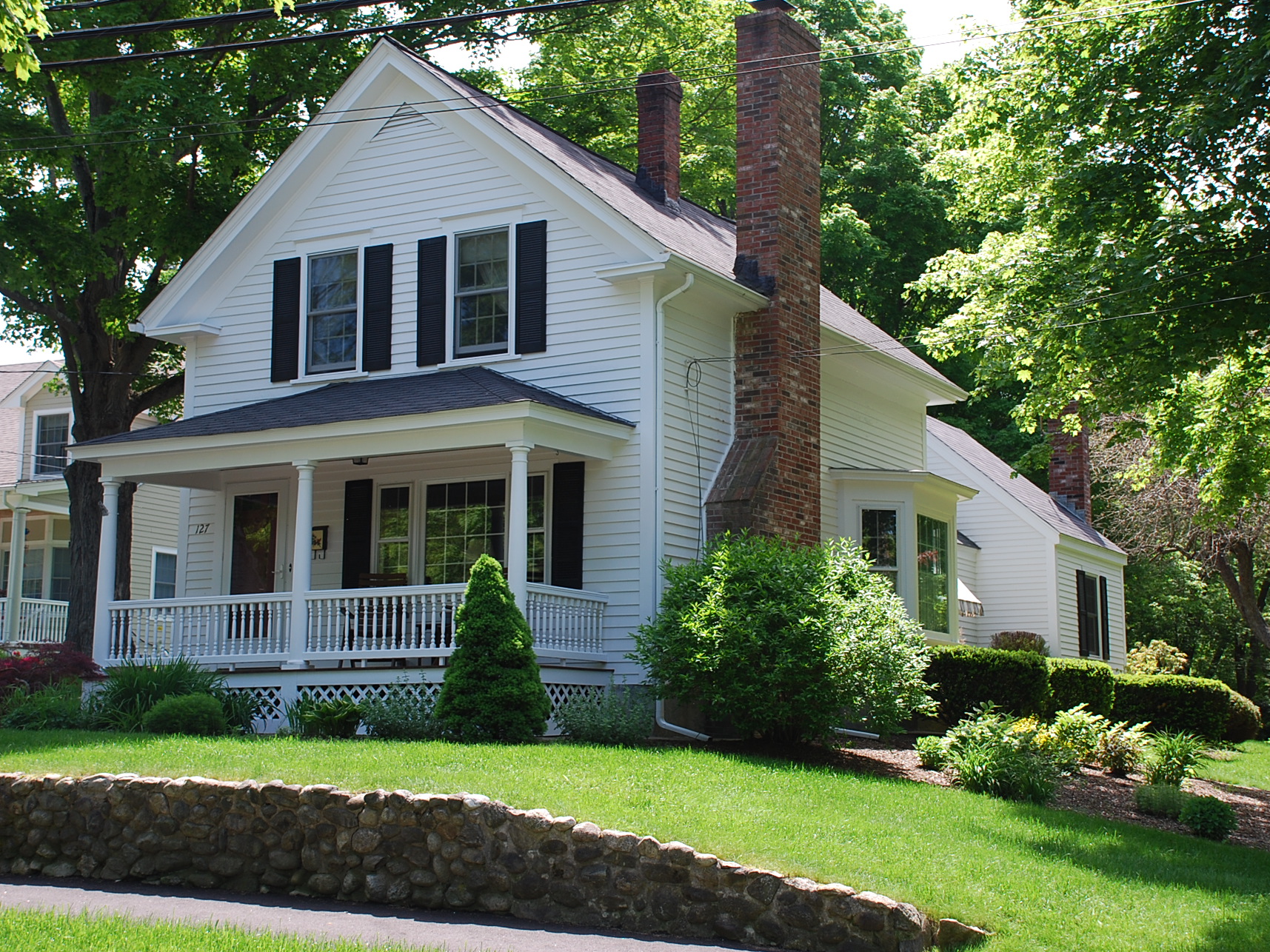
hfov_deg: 37.8
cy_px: 478
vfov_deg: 28.8
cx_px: 681
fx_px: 1854
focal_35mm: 51
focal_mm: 31
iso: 125
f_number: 5.6
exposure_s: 1/125
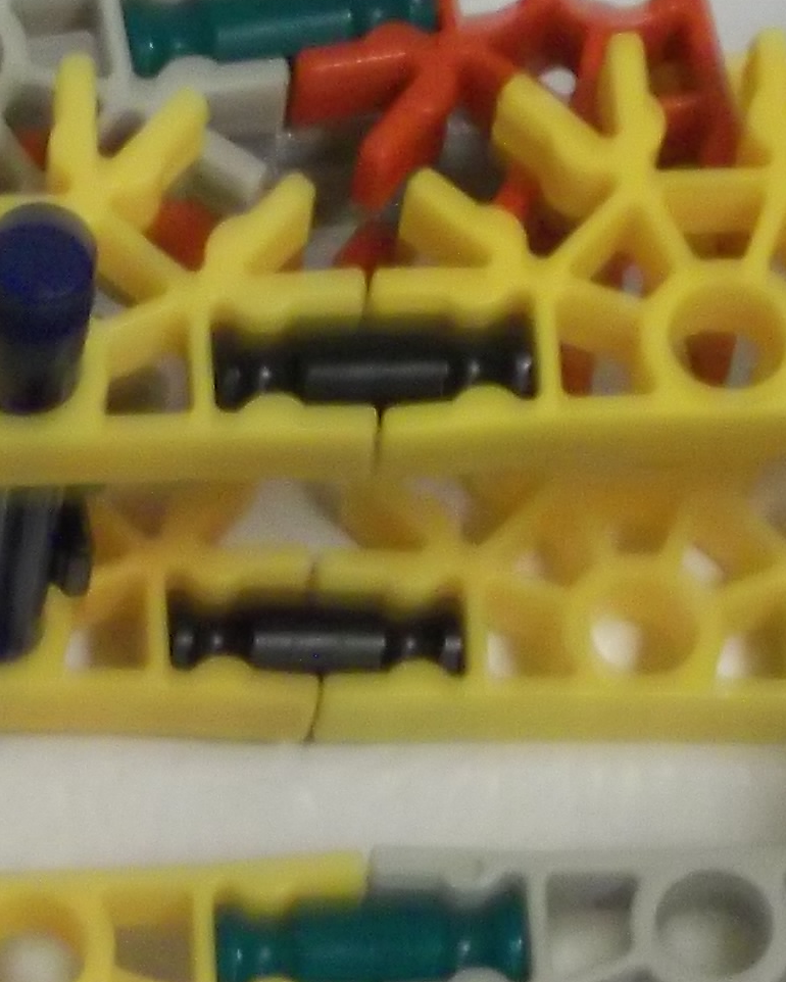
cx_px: -590
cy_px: 622
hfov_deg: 5.6
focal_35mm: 274
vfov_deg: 7.1
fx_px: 7965
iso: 261
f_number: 5.6
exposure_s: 1/8
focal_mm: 11.2
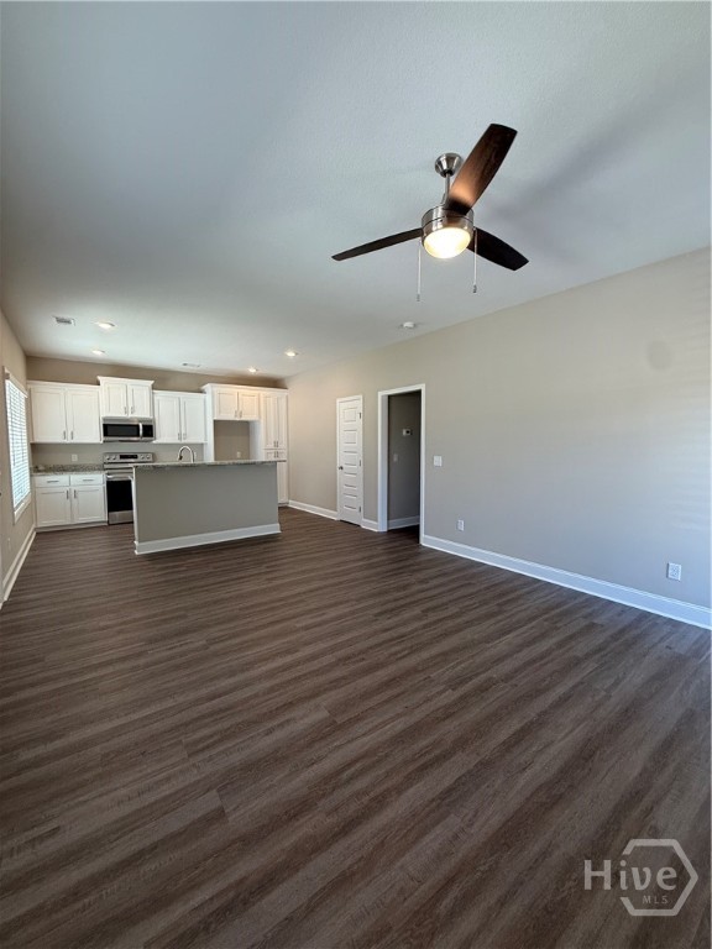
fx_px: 384
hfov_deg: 85.7
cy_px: 474
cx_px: 356
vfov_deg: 102.1
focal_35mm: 14
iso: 125
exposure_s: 1/120
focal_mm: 2.22
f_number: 2.2
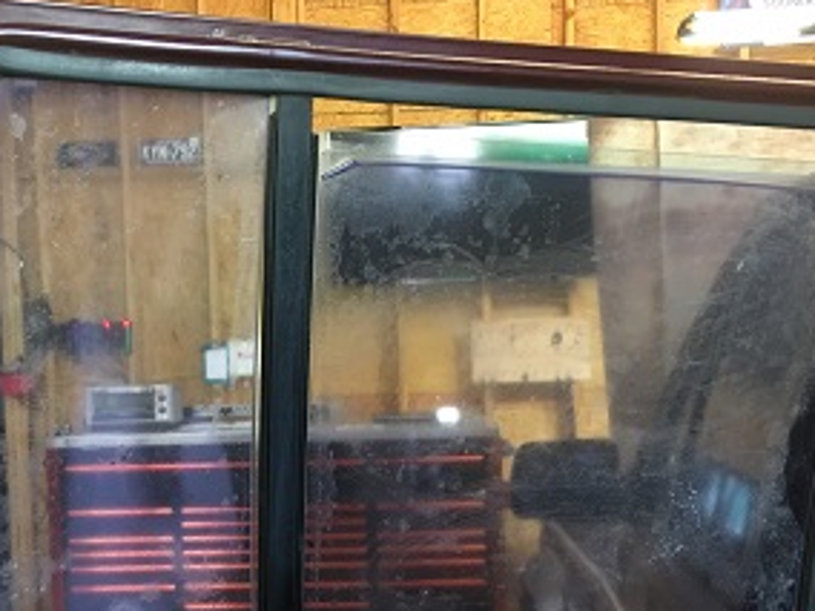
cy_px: 409
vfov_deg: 30.6
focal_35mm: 47
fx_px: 1107
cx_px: 344
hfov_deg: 40.3
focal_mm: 4.15
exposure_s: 1/30
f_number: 2.2
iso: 100
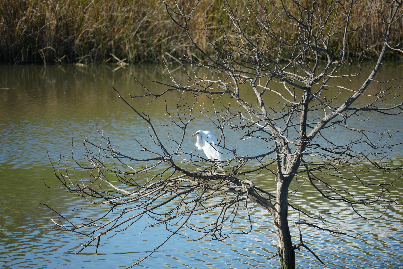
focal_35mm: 300
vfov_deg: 4.6
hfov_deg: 6.9
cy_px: 134
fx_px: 3358
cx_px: 202
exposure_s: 1/500
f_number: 7.1
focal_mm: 300
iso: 320
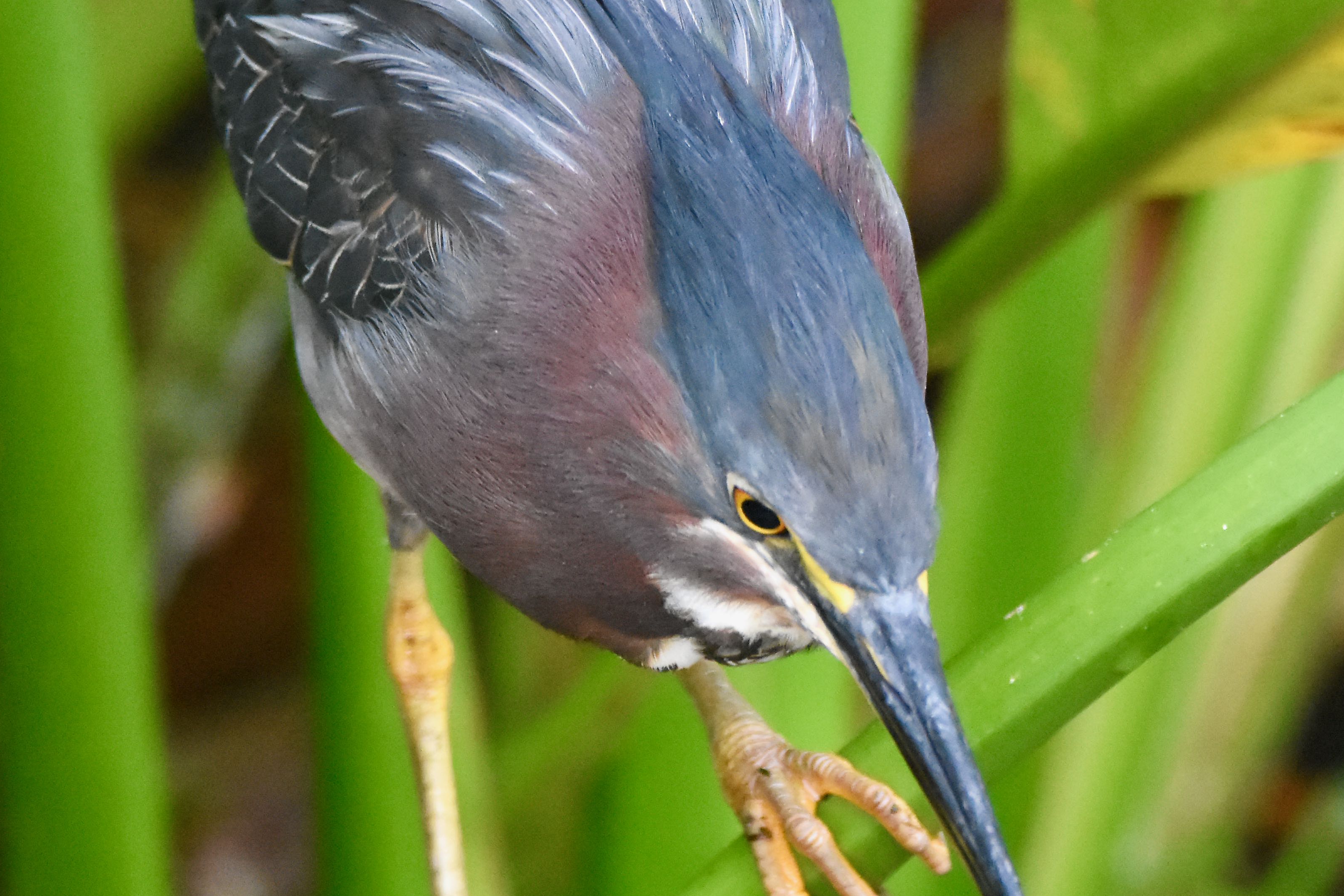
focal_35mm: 985
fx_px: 36770
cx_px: 686
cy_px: 464
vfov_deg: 1.4
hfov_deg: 2.1
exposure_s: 1/500
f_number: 6
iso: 5000
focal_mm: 350
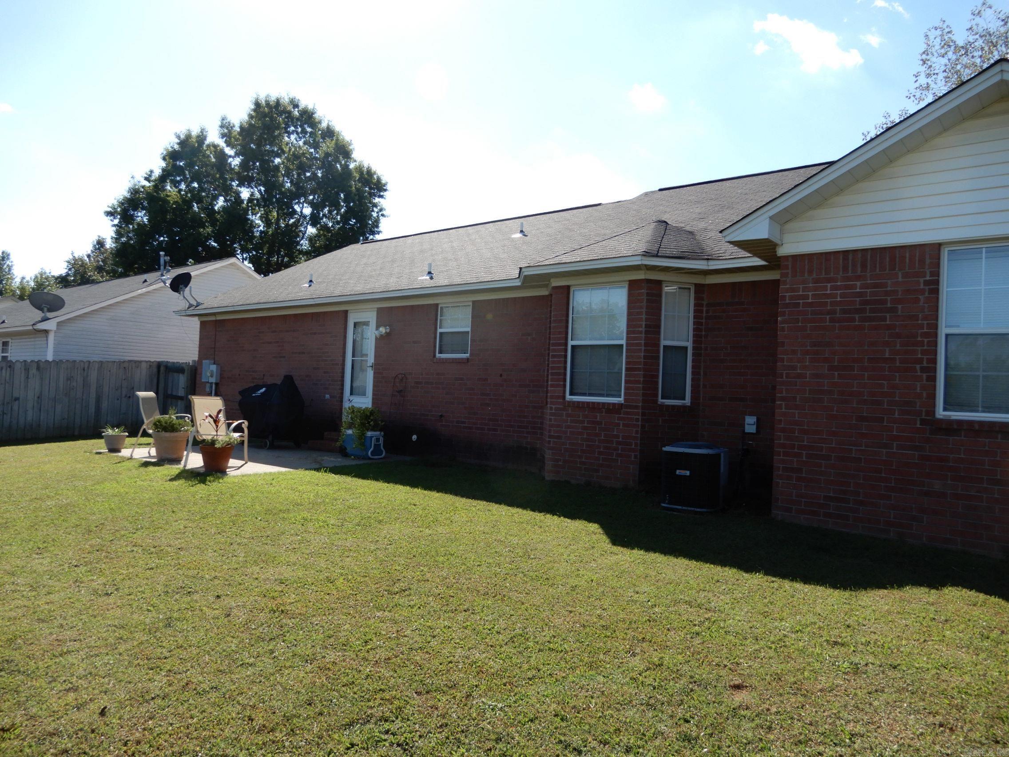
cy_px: 378
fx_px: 700
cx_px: 504
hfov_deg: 71.6
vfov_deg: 56.8
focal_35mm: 24
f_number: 3.4
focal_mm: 4.3
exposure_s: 1/640
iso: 80
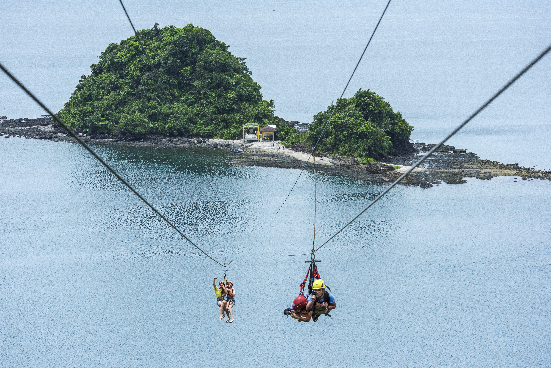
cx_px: 276
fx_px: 1868
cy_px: 184
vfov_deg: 11.2
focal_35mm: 122
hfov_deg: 16.8
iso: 1600
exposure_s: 1/4000
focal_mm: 122
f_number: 9
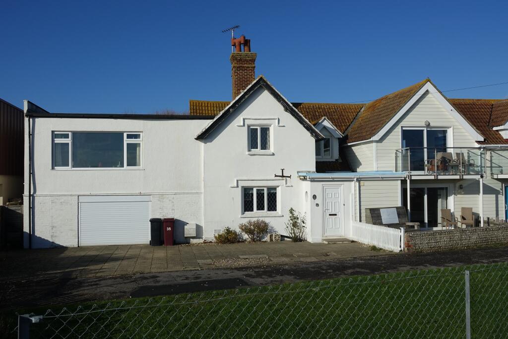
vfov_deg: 40.0
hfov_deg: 57.2
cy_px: 170
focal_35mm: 33
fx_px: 466
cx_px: 254
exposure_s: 1/1000
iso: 100
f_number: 6.3
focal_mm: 12.04
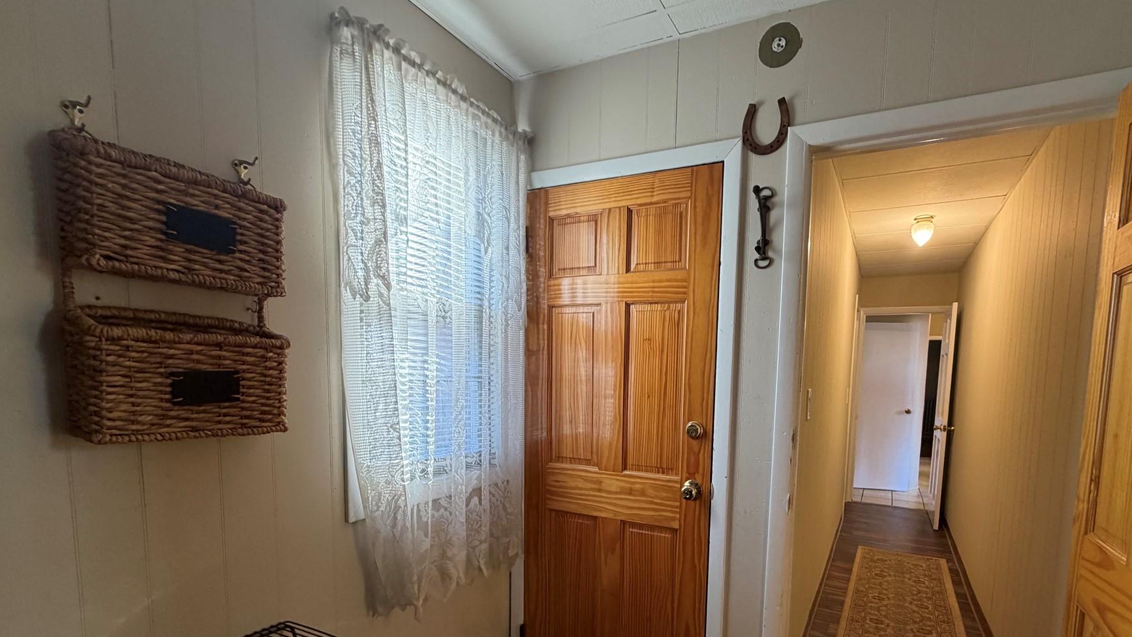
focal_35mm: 18
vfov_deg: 59.6
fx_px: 540
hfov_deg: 92.3
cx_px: 631
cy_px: 425
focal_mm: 2.22
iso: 200
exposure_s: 1/60
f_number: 2.2
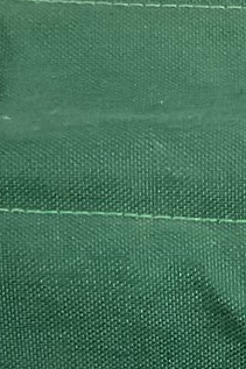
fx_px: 1477
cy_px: 595
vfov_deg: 13.3
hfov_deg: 9.4
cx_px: 289
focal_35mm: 144
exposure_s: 1/40
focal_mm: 3
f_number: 1.8
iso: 250
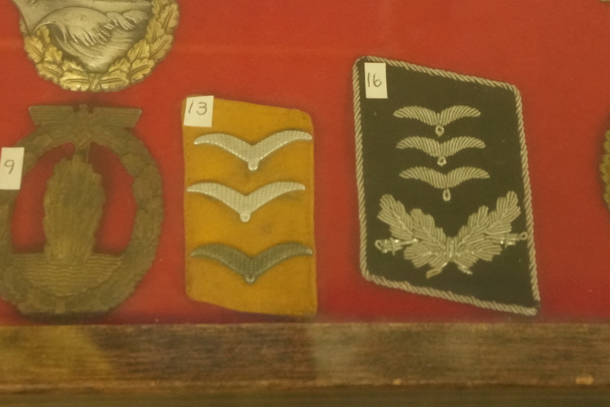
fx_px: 1610
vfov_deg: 13.9
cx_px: 373
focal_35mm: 95
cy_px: -107
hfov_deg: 21.4
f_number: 7.1
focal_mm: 35
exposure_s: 1/40
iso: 5000
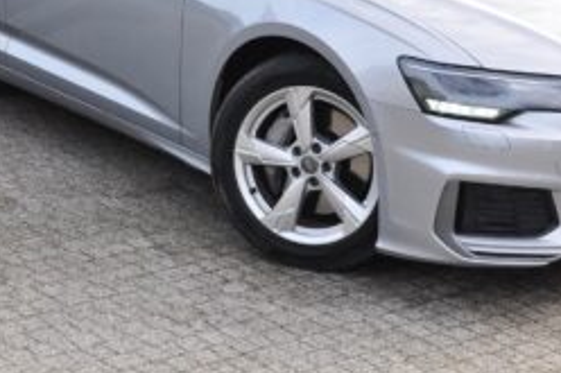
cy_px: 8
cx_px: 303
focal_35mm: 106
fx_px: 1651
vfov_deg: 12.8
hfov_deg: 19.3
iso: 320
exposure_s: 1/100
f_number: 10
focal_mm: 35
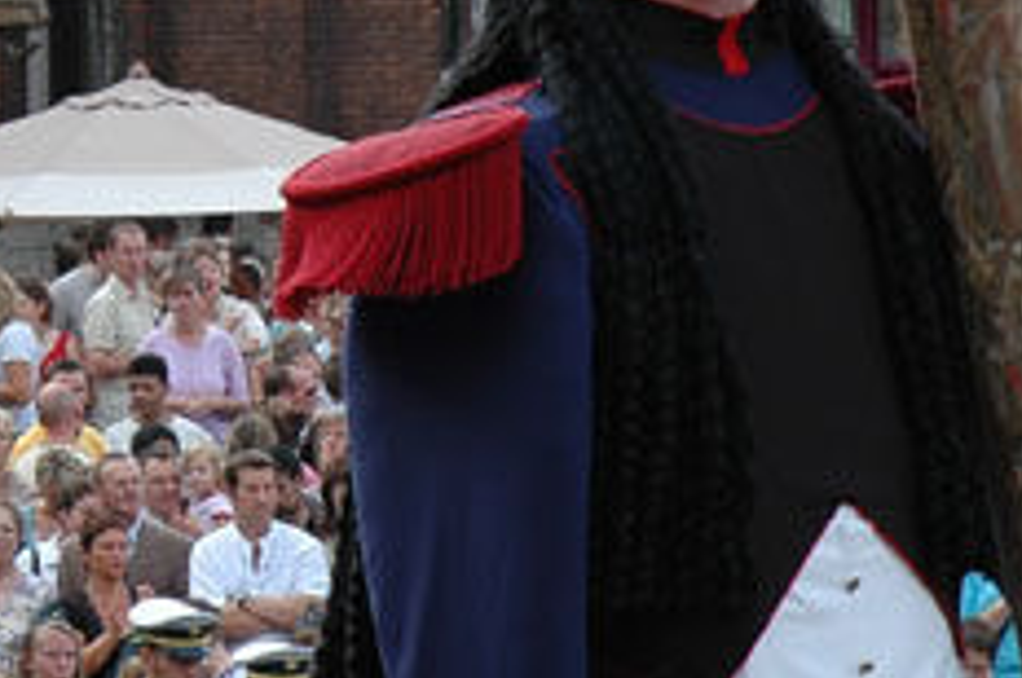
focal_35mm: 269
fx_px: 7626
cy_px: -330
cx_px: -233
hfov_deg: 7.6
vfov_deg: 5.1
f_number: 6.3
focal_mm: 52
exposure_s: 1/160
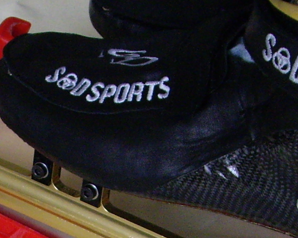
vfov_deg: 7.5
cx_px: 5
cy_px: 433
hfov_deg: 9.5
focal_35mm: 201
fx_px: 1773
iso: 200
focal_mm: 7.6
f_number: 3
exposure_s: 1/80
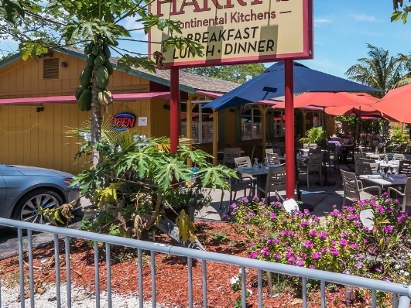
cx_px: 320
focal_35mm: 27
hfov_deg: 60.8
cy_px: 104
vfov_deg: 50.5
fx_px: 321
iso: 400
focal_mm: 7
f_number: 8
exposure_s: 1/1000
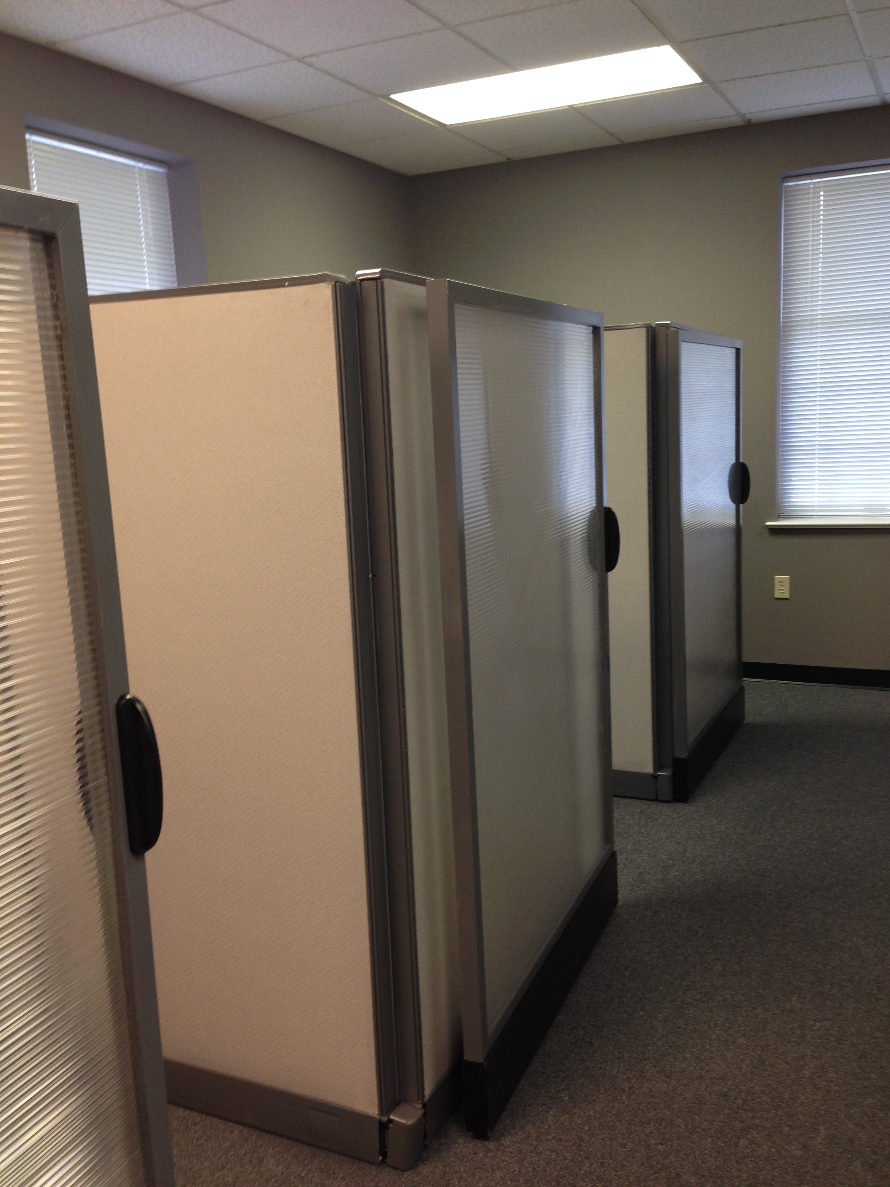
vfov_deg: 55.4
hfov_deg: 42.9
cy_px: 594
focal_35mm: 33
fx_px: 1131
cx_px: 445
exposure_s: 1/20
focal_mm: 4.12
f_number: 2.4
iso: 100
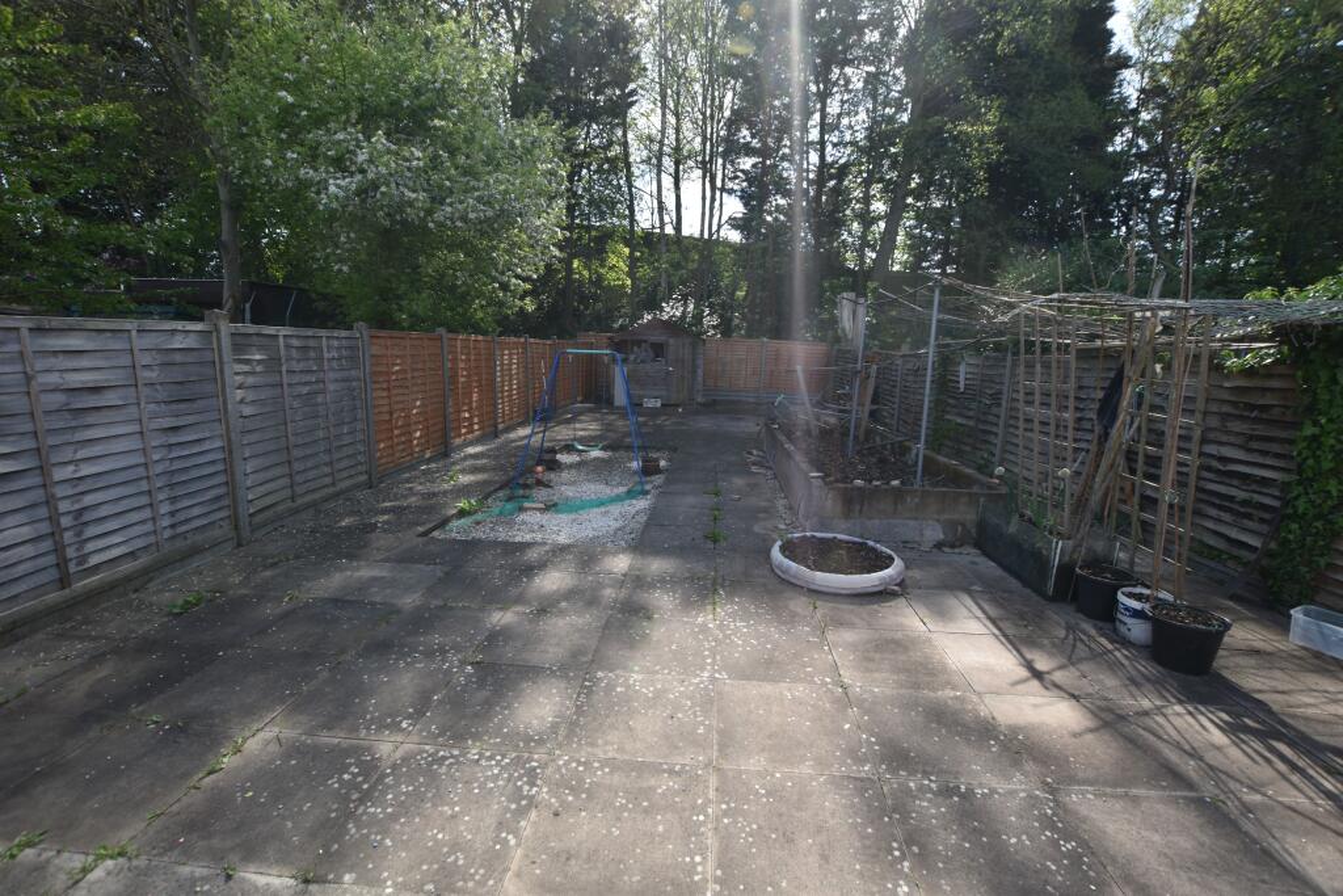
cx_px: 672
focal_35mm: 15
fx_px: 560
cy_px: 448
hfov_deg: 100.4
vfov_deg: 77.3
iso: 100
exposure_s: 1/160
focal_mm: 10
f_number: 6.3
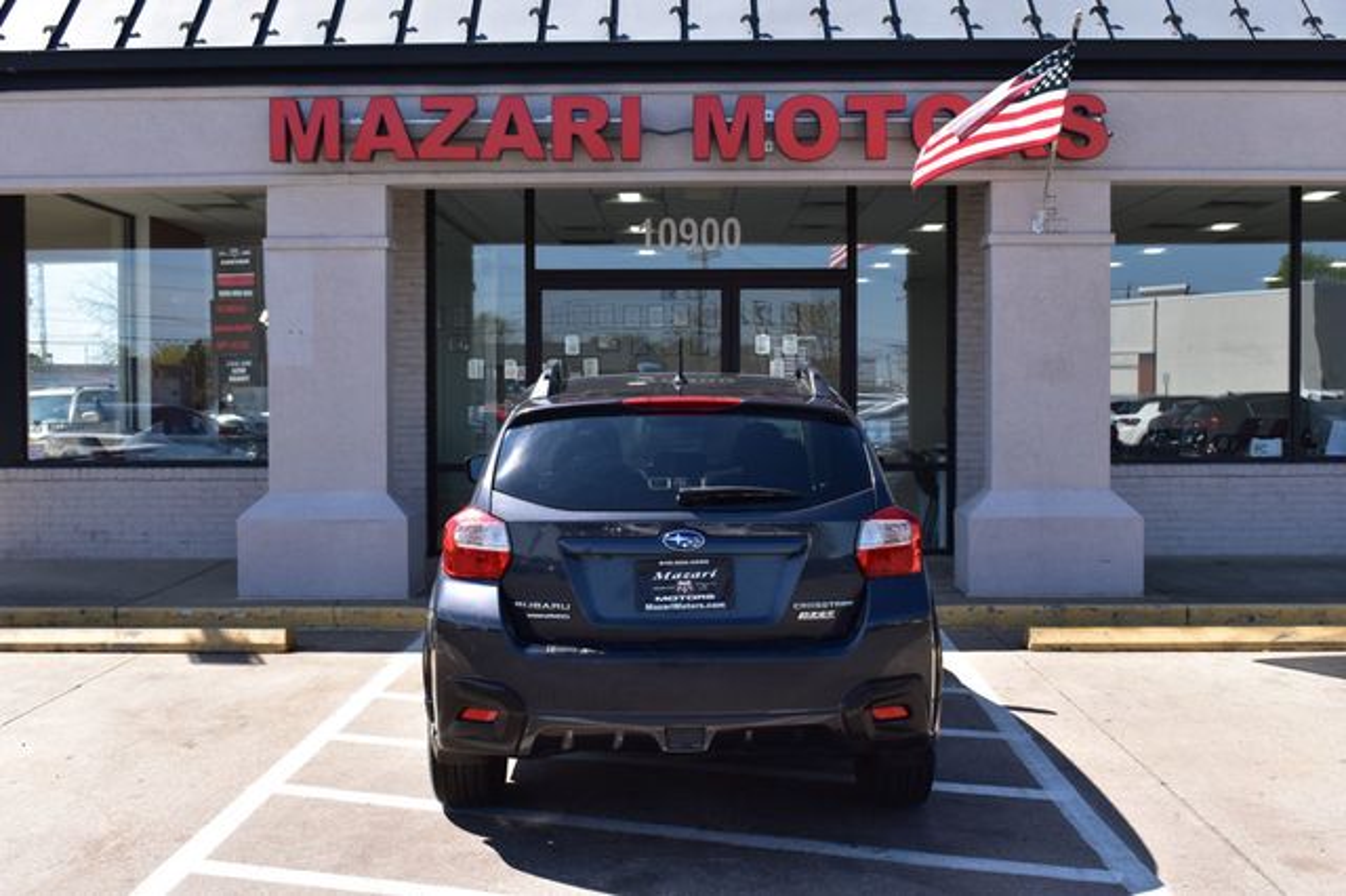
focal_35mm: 40
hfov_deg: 47.9
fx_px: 1513
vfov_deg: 33.0
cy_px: 448
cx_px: 673
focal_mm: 27
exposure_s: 1/320
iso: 400
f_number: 10
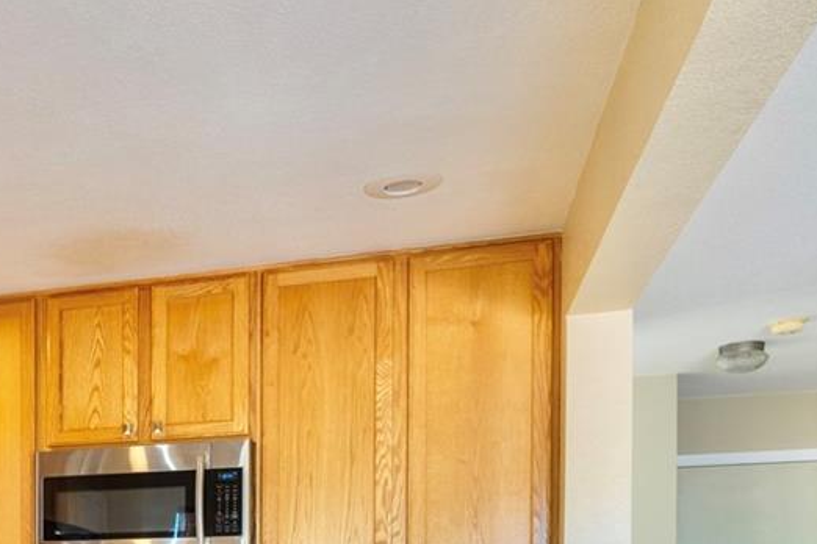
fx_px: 1112
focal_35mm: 49
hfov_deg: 35.4
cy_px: 632
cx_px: -49
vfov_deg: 25.1
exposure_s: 1/10
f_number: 8
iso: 200
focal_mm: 16
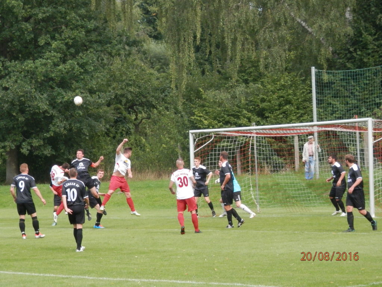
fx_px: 1699
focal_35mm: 154
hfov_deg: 12.8
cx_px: 191
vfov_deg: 9.6
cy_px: 144
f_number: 5.5
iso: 250
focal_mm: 27.5
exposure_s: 1/500
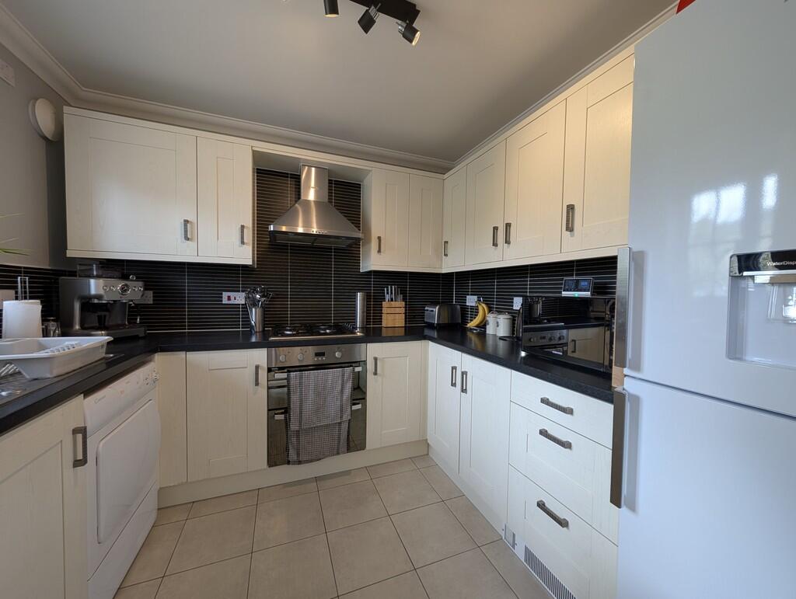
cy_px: 300
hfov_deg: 110.5
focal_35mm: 12
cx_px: 398
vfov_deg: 94.6
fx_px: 276
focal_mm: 2.02
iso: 55
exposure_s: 1/48.5
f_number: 1.7
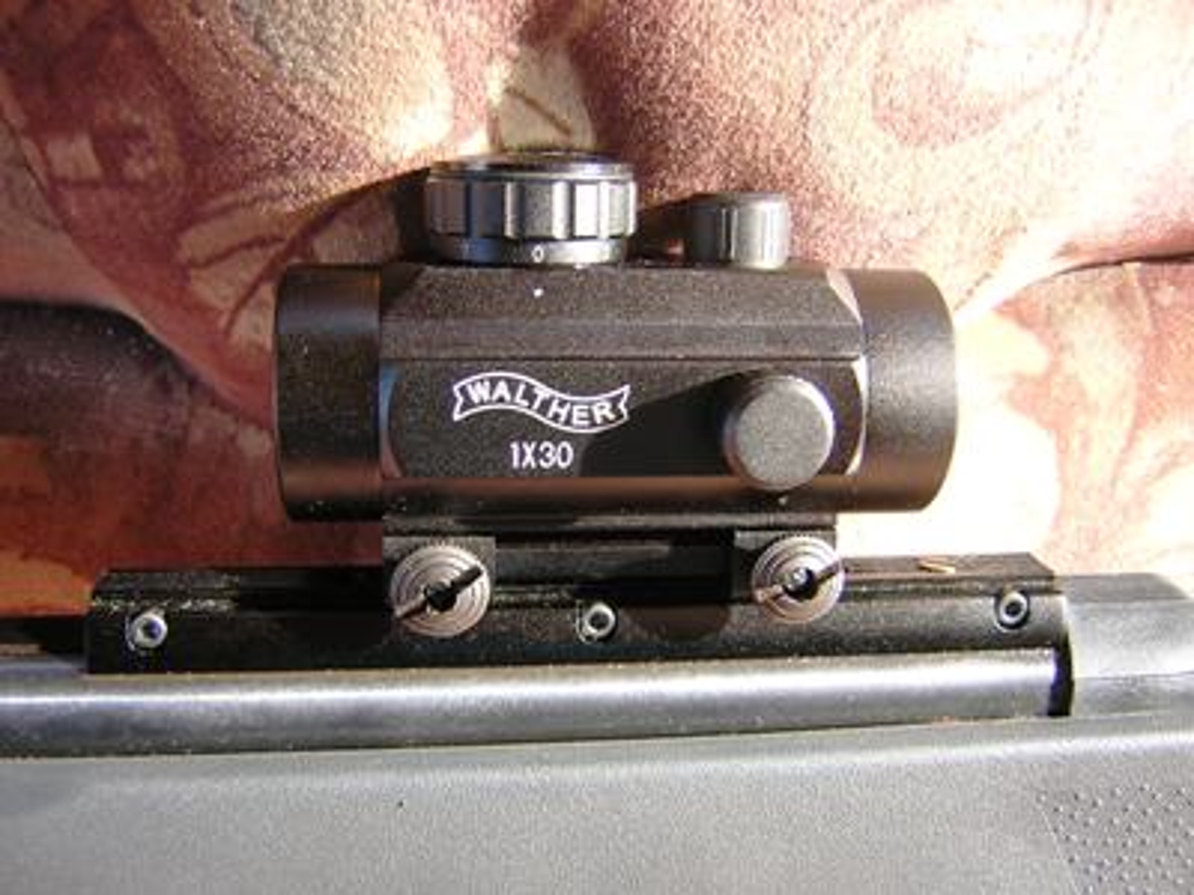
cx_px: 597
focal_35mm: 36
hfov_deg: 51.4
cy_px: 448
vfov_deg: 39.7
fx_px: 1242
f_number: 2.6
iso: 100
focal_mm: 4.7
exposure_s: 1/53
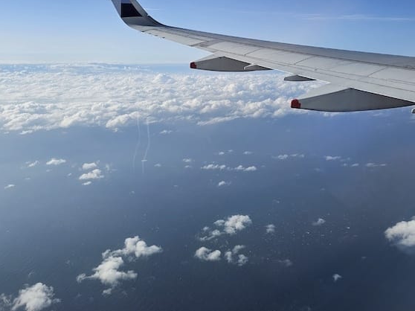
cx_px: 189
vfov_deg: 42.8
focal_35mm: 33
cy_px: 135
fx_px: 395
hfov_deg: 55.3
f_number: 1.7
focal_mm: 6.3
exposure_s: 1/1429
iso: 10
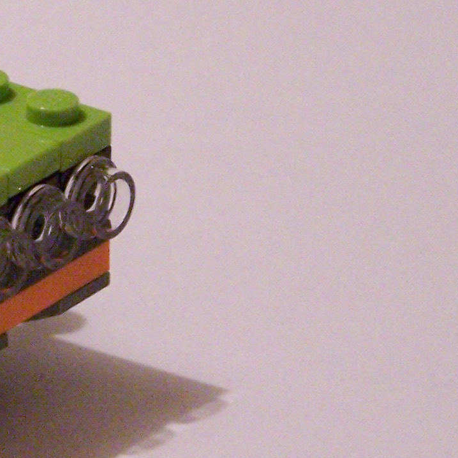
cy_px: 198
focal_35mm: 371
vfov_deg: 4.7
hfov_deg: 4.7
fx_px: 5554
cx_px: -306
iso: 400
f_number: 3.2
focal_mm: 19.4
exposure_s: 1/20
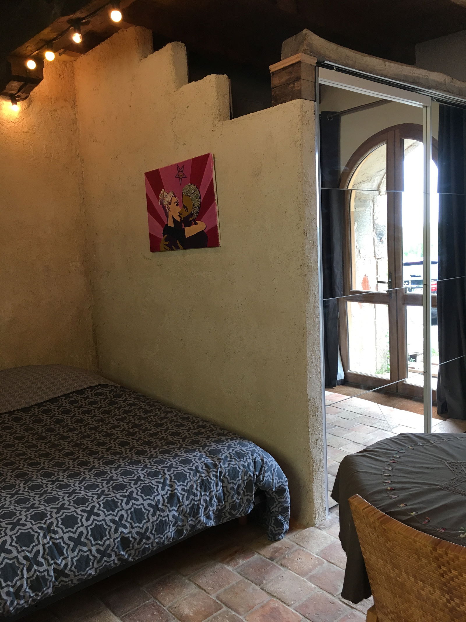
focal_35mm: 29
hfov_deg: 48.2
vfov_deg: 61.7
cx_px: 233
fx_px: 520
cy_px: 311
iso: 50
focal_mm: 4.15
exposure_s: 1/33
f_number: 2.2
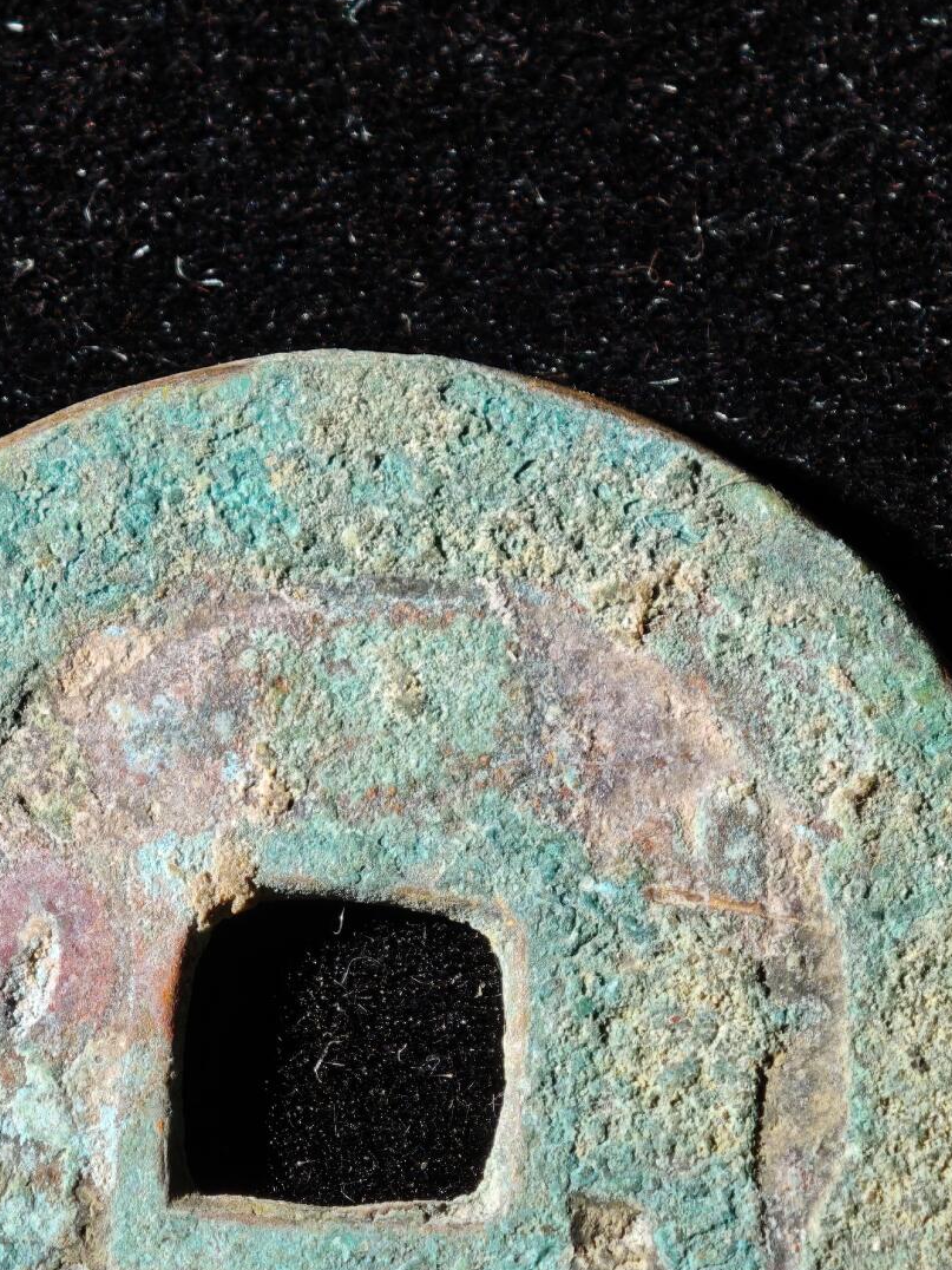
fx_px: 6380
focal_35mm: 174
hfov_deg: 8.5
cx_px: 355
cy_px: 1056
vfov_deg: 11.3
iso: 160
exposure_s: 1/100
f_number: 2
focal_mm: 9
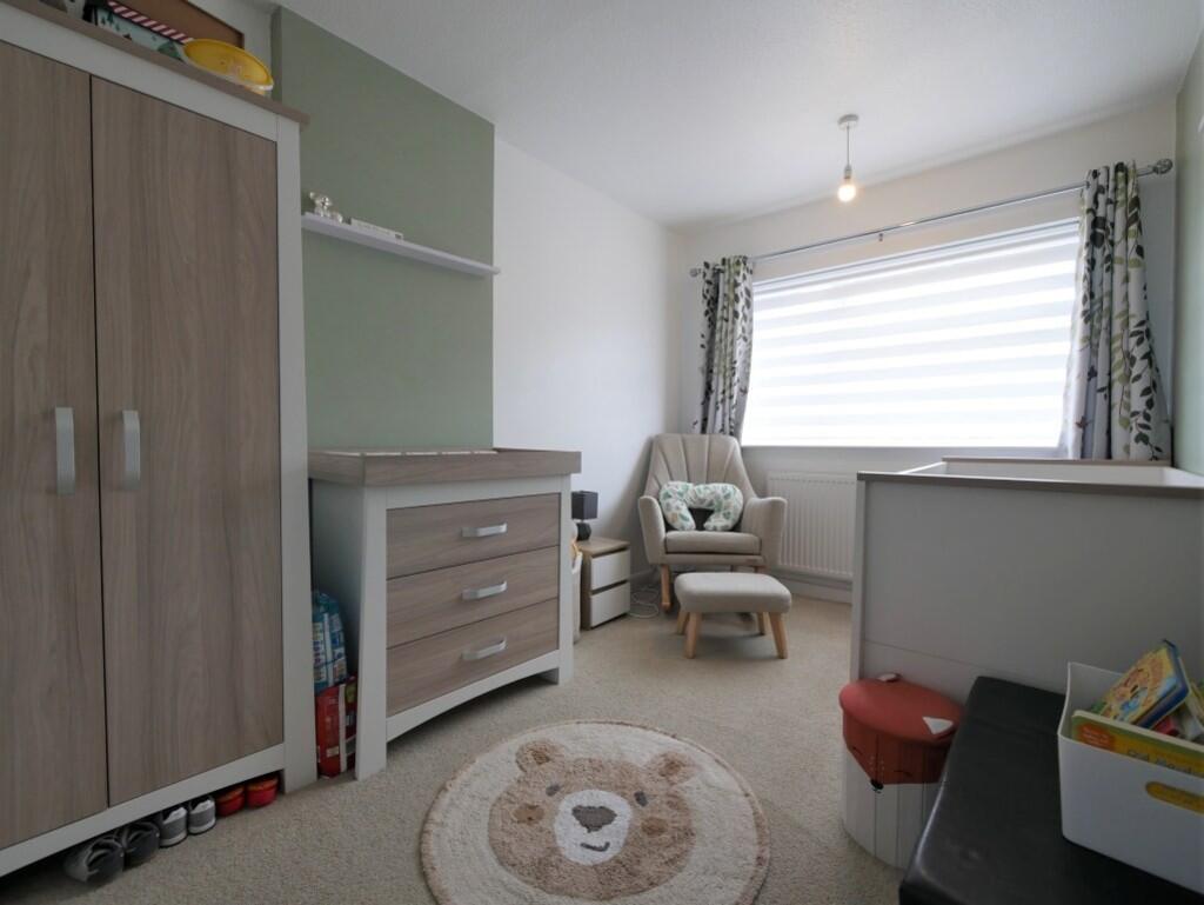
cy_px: 452
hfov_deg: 102.0
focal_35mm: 14
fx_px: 487
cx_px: 602
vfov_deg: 85.7
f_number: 4
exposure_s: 1/60
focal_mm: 7
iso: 200
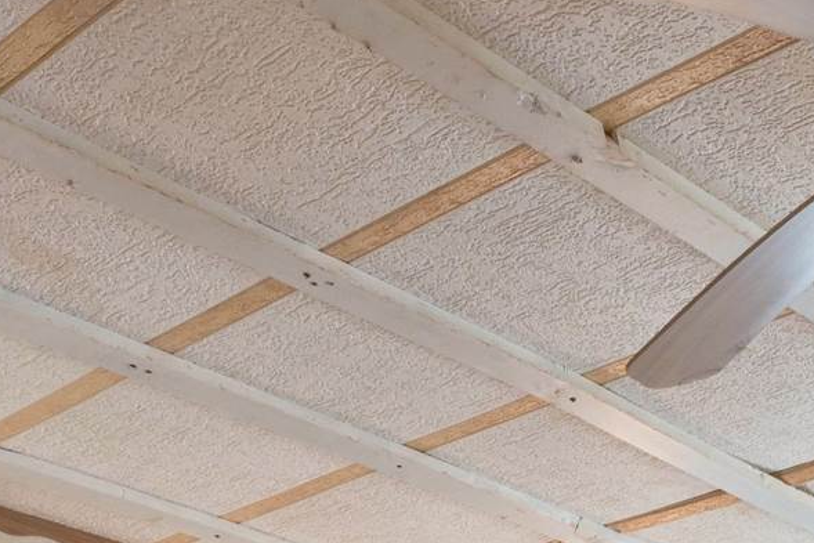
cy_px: 1163
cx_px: 716
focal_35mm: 73
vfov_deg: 14.6
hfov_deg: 26.8
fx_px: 1651
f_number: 14
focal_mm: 14
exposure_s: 1/5
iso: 400
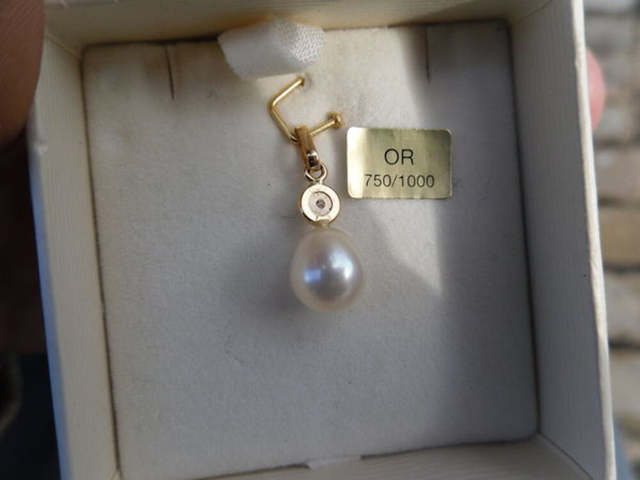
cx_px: 320
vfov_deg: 40.7
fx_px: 647
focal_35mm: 35
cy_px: 240
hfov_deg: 52.6
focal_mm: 6.3
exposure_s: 1/181
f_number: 3.5
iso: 80
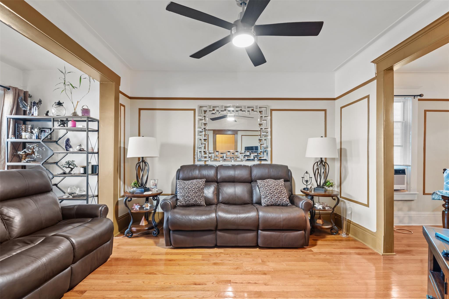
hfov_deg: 95.0
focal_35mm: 16
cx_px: 224
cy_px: 150
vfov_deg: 72.0
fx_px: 206
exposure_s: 4
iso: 250
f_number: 9
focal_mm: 16.5
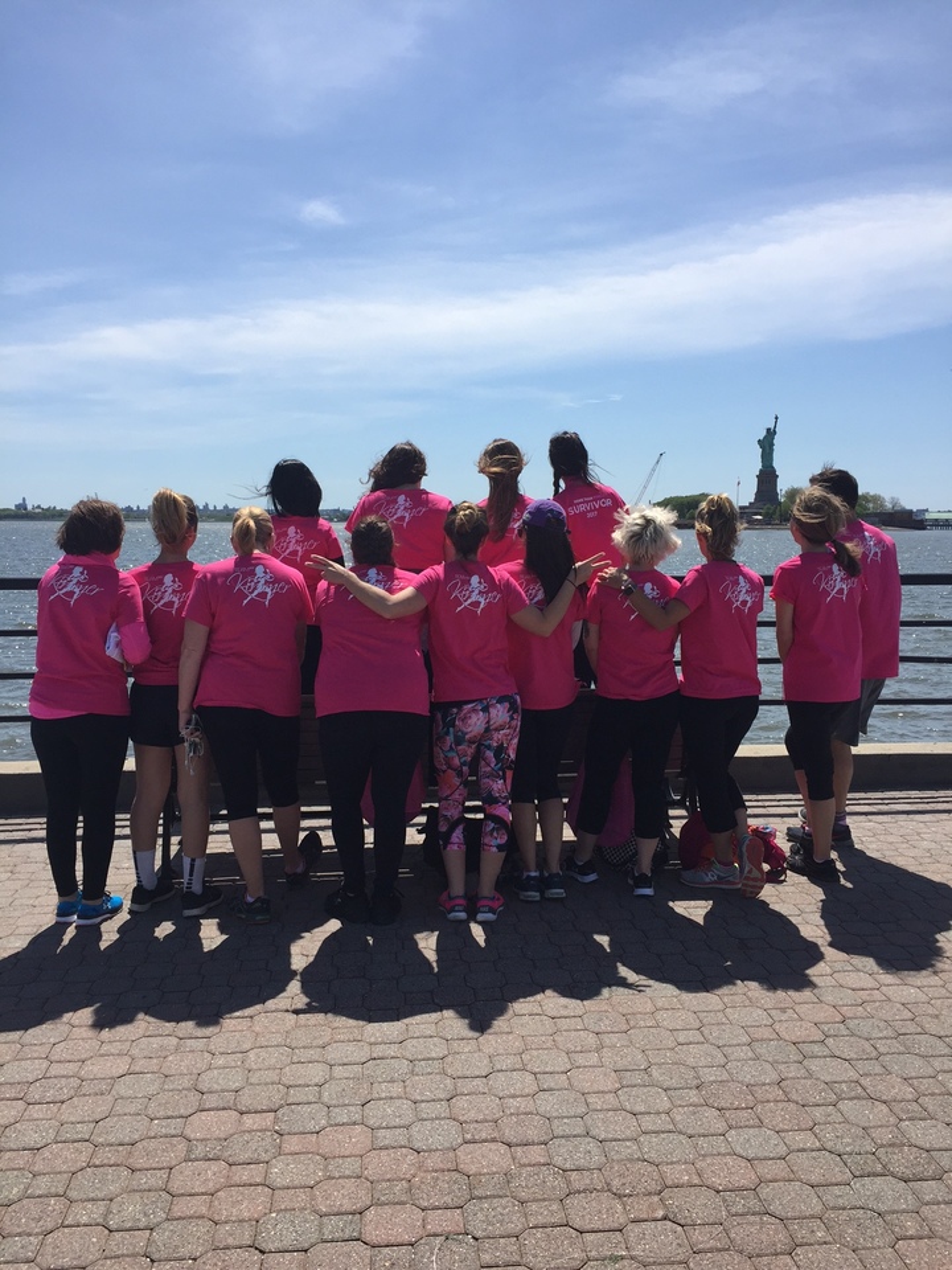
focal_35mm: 29
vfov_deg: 61.7
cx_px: 476
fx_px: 1063
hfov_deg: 48.2
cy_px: 635
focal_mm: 4.15
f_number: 2.2
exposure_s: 1/2639
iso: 32
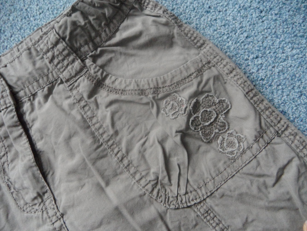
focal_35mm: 24
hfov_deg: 71.6
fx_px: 213
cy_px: 116
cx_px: 154
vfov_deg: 56.8
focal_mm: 4.1
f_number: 2.9
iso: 400
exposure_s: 1/20
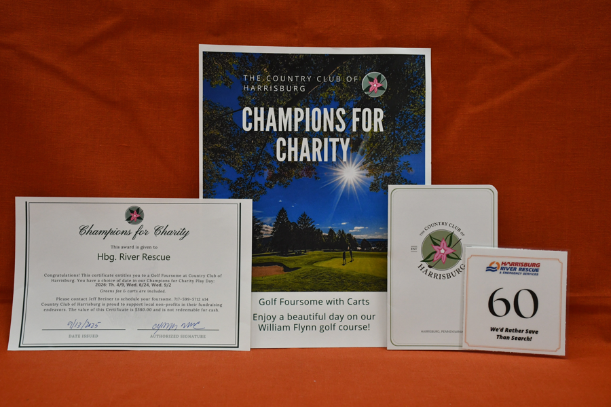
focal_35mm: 52
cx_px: 306
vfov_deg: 26.0
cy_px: 204
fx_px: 882
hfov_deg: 38.2
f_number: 5.6
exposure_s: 1/125
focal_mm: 35
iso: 1250
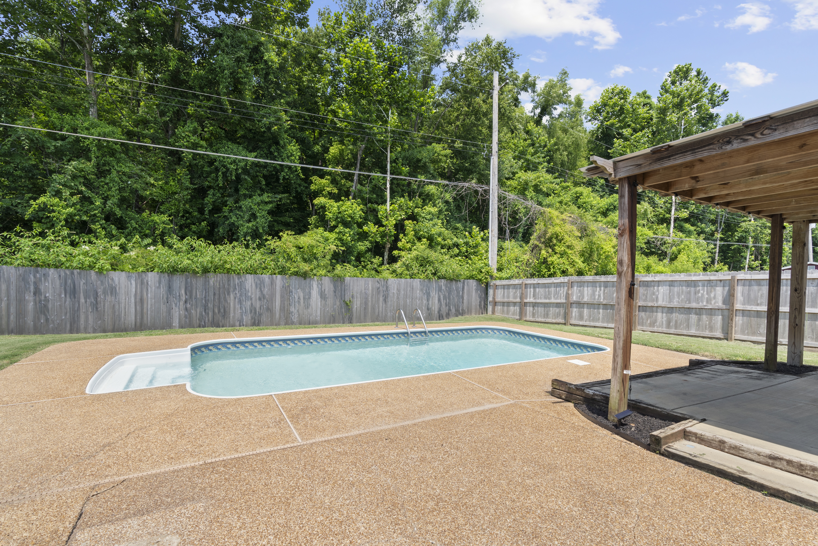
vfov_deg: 73.7
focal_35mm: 16
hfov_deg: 96.7
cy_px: 273
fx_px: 364
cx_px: 409
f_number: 9
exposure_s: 1/30
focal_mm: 16
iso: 200
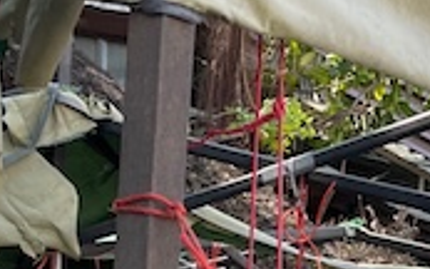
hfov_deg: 19.2
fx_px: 1254
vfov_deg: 10.9
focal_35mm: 107
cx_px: 365
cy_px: 583
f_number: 1.6
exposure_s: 1/550
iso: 32
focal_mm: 4.2
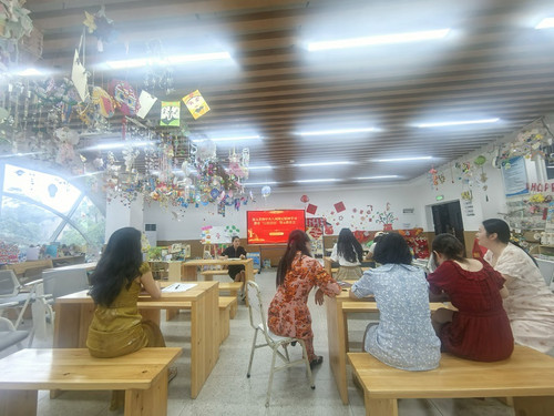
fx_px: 224
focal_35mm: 14
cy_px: 208
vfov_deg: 85.7
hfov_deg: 102.1
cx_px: 277
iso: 125
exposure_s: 1/50
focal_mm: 1.95
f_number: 2.2
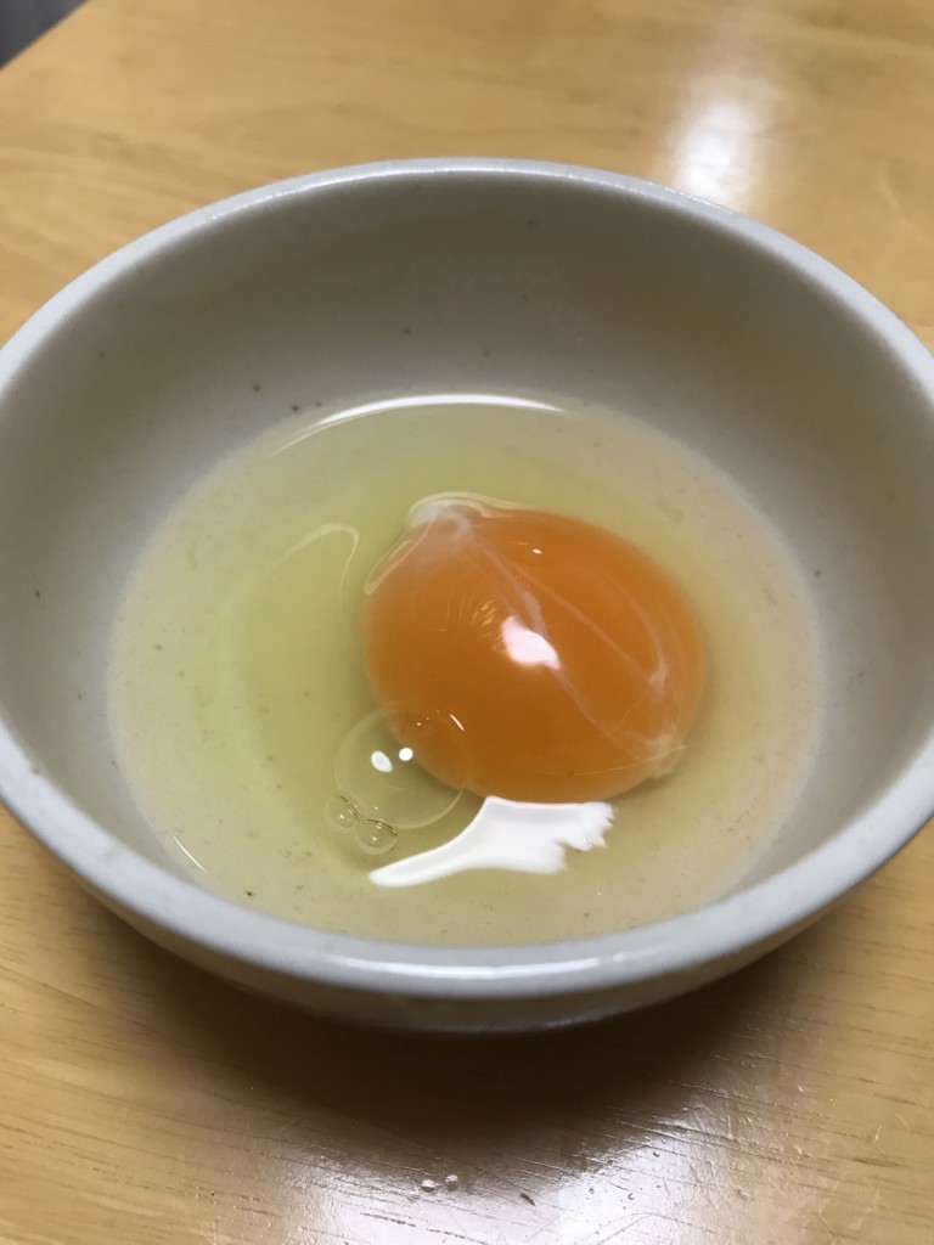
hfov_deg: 49.7
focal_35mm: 28
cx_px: 467
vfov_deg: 63.4
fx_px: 1007
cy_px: 622
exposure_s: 1/30
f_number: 1.8
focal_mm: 3.99
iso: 25
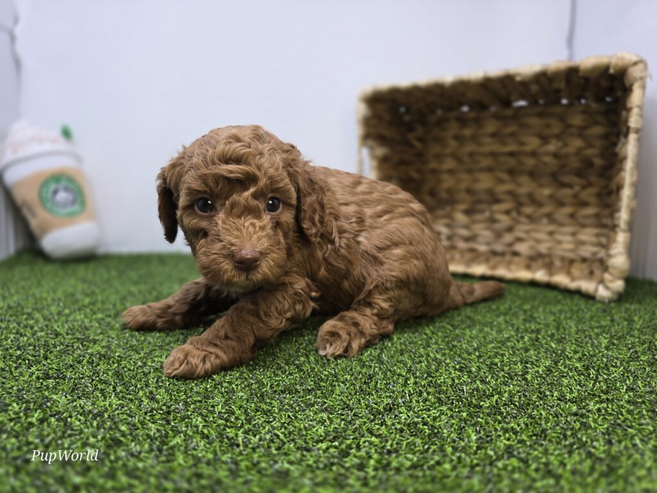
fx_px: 437
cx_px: 328
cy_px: 246
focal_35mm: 23
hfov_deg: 73.9
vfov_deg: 58.9
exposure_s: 1/120
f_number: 1.7
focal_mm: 6.3
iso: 64
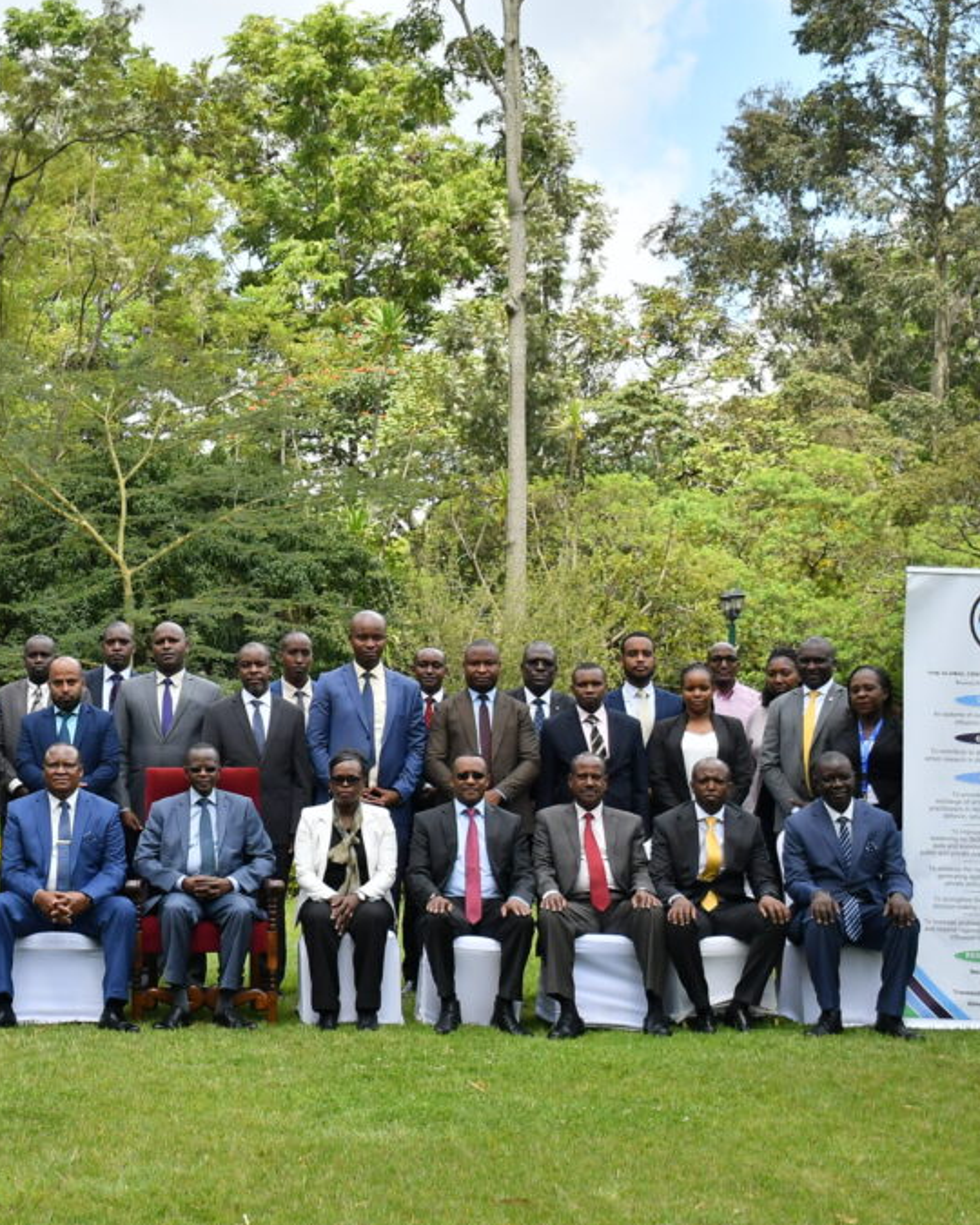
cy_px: 609
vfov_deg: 25.7
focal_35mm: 74
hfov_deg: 20.4
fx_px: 2683
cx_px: 154
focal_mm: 26
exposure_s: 1/2000
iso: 320
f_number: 3.8
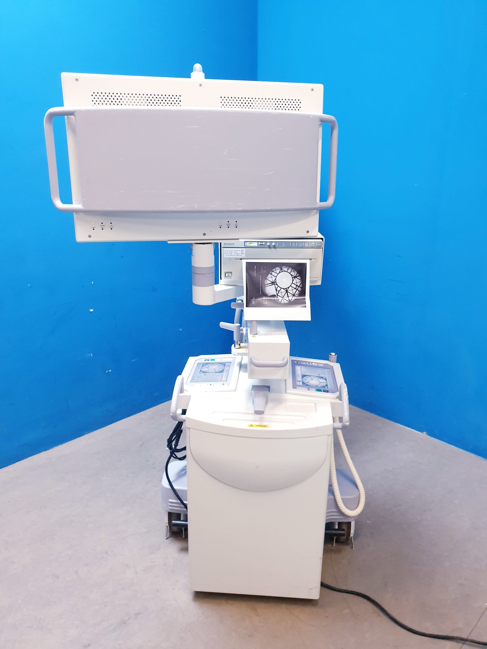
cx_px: 244
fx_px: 488
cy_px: 324
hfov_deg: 53.1
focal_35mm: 26
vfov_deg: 67.3
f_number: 2.4
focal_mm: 4.3
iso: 320
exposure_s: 1/33
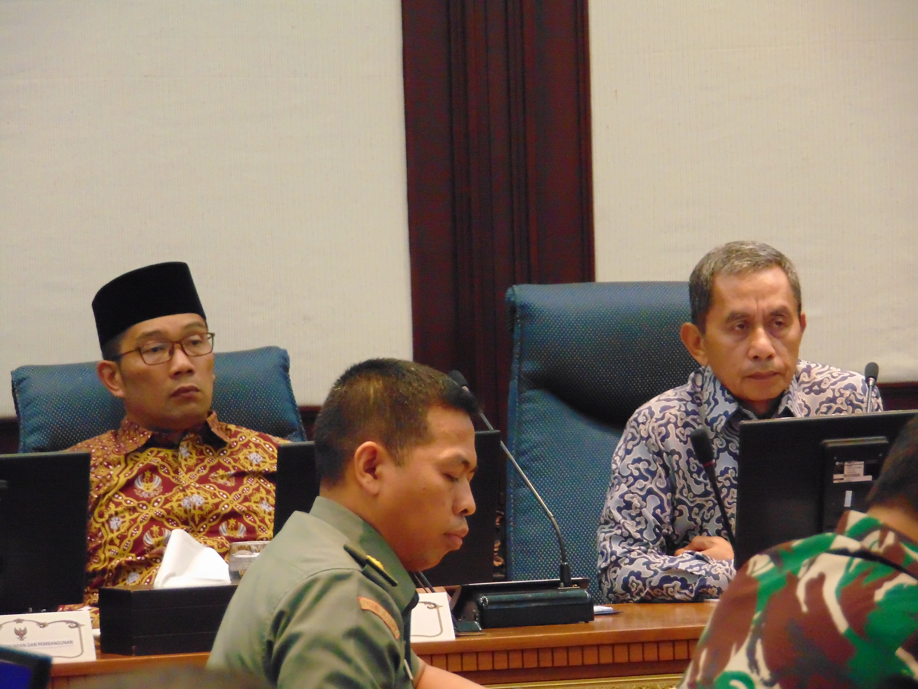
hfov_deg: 6.5
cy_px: 344
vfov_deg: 4.8
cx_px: 459
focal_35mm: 307
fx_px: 8141
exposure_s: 1/25
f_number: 4.2
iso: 800
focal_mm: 55.1
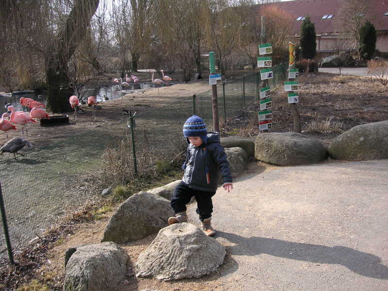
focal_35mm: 37
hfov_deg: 50.1
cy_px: 146
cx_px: 194
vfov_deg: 38.7
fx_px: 415
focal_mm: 6.1
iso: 50
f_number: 2.8
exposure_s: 1/500
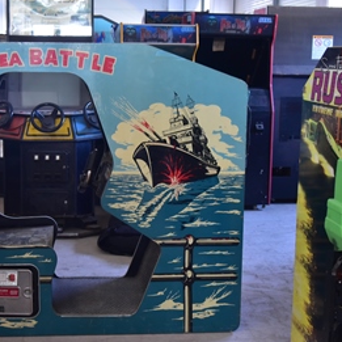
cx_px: 128
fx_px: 749
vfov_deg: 25.7
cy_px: 176
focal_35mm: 67
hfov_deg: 25.6
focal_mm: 46
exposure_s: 1/20
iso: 1800
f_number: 5
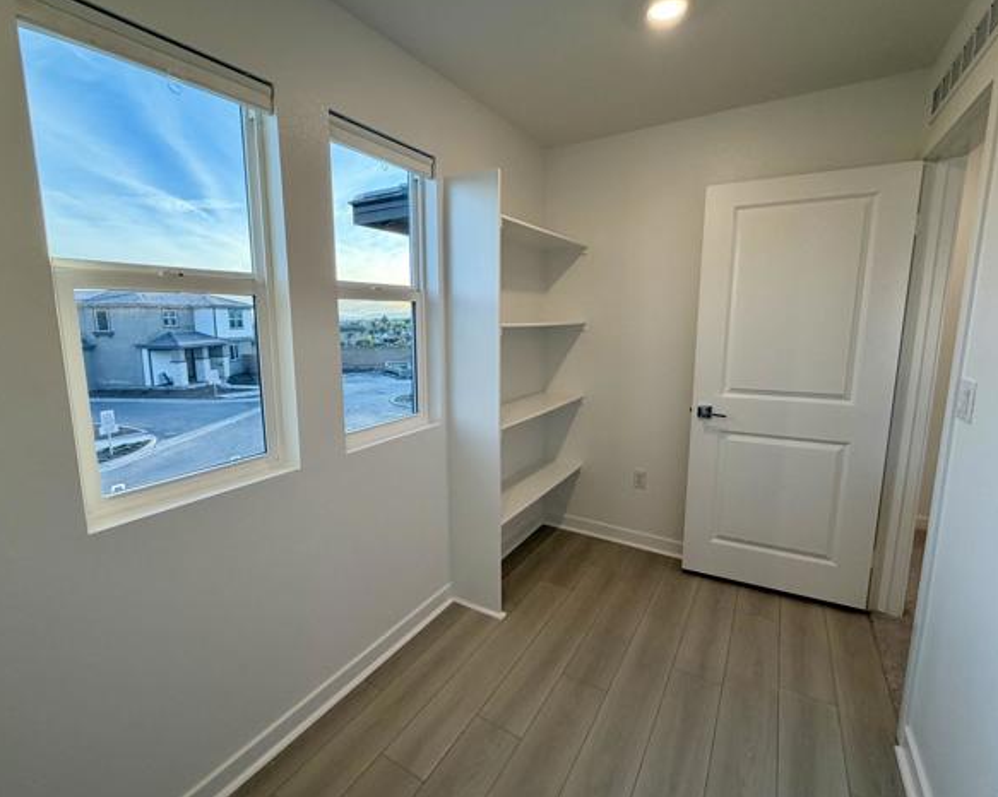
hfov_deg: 96.8
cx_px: 484
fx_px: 443
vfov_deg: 84.0
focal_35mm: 15
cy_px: 390
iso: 100
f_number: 2.2
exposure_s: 1/120
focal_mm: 2.22
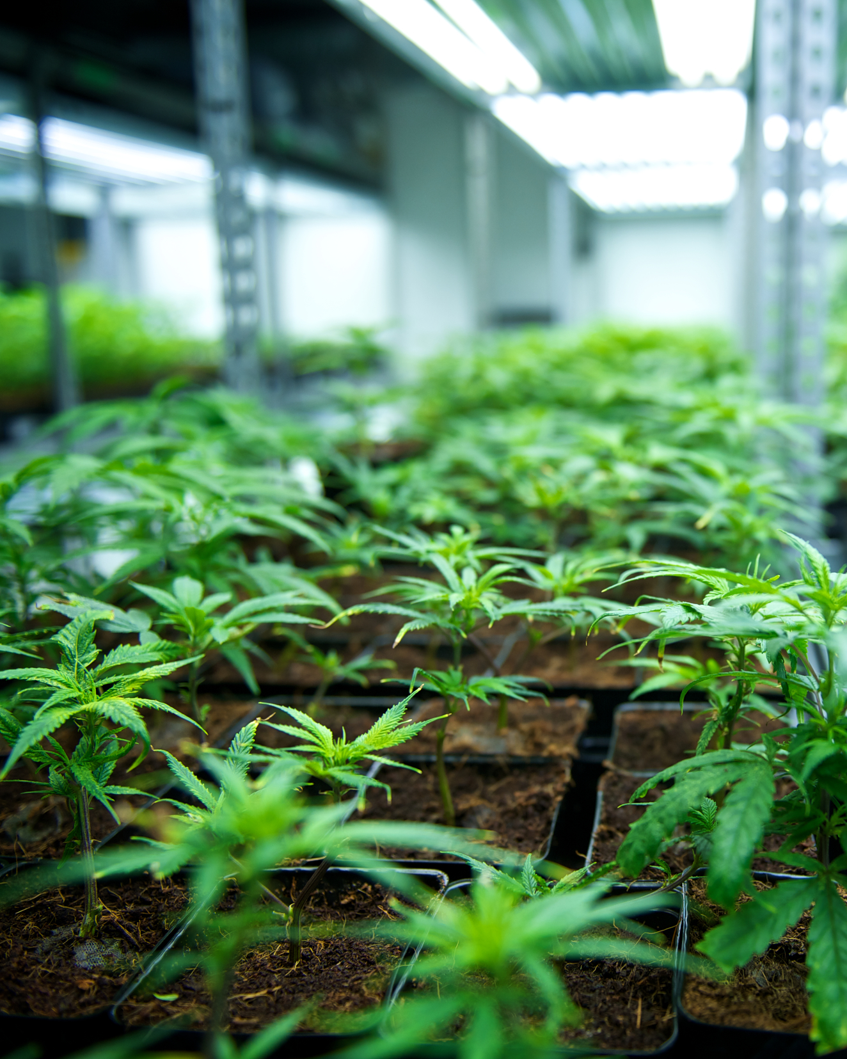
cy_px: 529
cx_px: 640
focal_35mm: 34
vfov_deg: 52.8
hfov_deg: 42.0
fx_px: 1065
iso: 250
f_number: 2.8
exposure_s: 1/500
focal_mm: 24
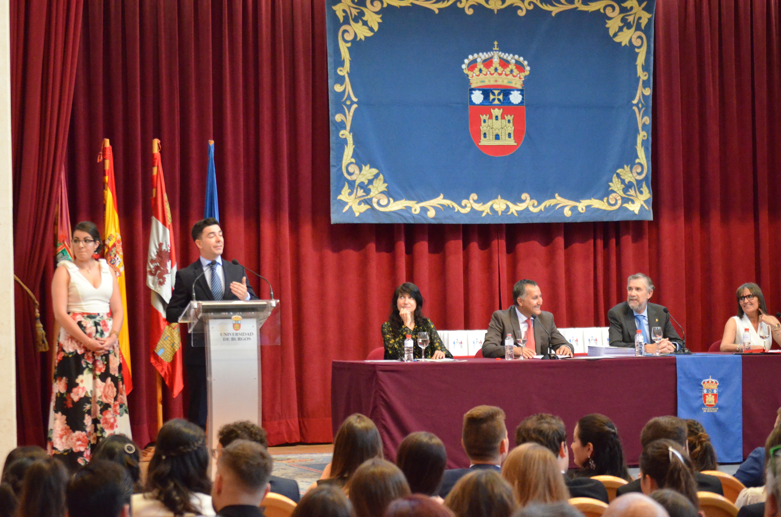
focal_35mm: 93
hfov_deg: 22.0
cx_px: 390
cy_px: 258
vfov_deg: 14.6
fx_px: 2013
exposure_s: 1/125
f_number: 4.5
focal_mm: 62
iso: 5600
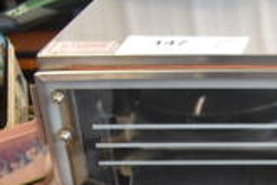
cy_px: 328
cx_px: 455
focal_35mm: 111
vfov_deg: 11.5
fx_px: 854
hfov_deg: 16.3
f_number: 3.8
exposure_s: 1/125
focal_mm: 20
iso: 1100
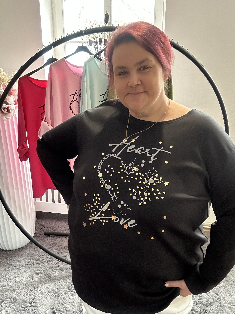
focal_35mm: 35
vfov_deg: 52.5
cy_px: 176
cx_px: 116
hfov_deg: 40.7
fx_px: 317
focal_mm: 2.69
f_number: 1.9
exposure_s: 1/50
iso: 320
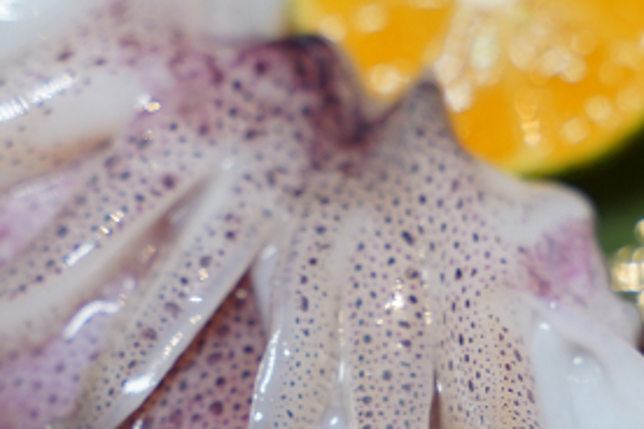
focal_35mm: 326
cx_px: 371
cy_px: 413
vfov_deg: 4.2
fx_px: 5831
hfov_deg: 6.3
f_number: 4
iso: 320
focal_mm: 75
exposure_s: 1/80
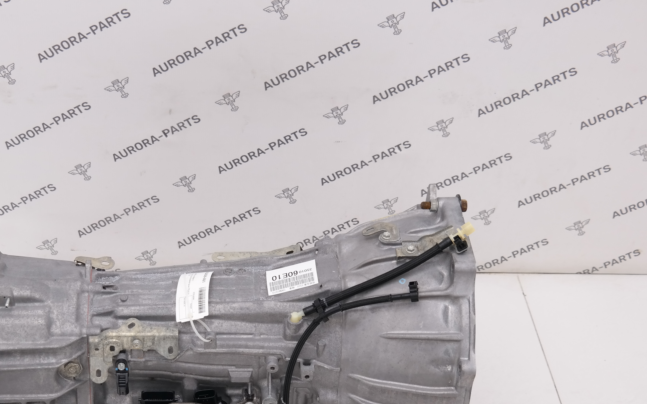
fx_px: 1058
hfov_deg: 33.7
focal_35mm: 60
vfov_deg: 21.3
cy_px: 328
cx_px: 223
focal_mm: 24
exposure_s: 1/100
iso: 200
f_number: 4
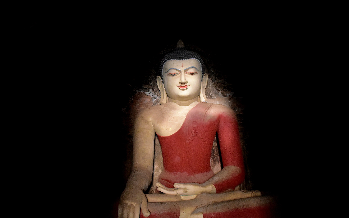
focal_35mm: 31
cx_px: 173
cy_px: 117
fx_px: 295
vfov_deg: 40.6
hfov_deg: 61.2
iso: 5600
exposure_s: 1/30
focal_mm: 20
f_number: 3.5
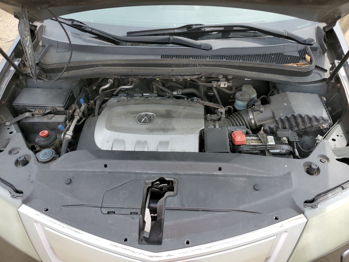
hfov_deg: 67.3
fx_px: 262
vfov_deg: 53.1
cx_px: 174
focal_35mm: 26
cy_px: 131
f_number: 1.5
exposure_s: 1/833
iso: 50
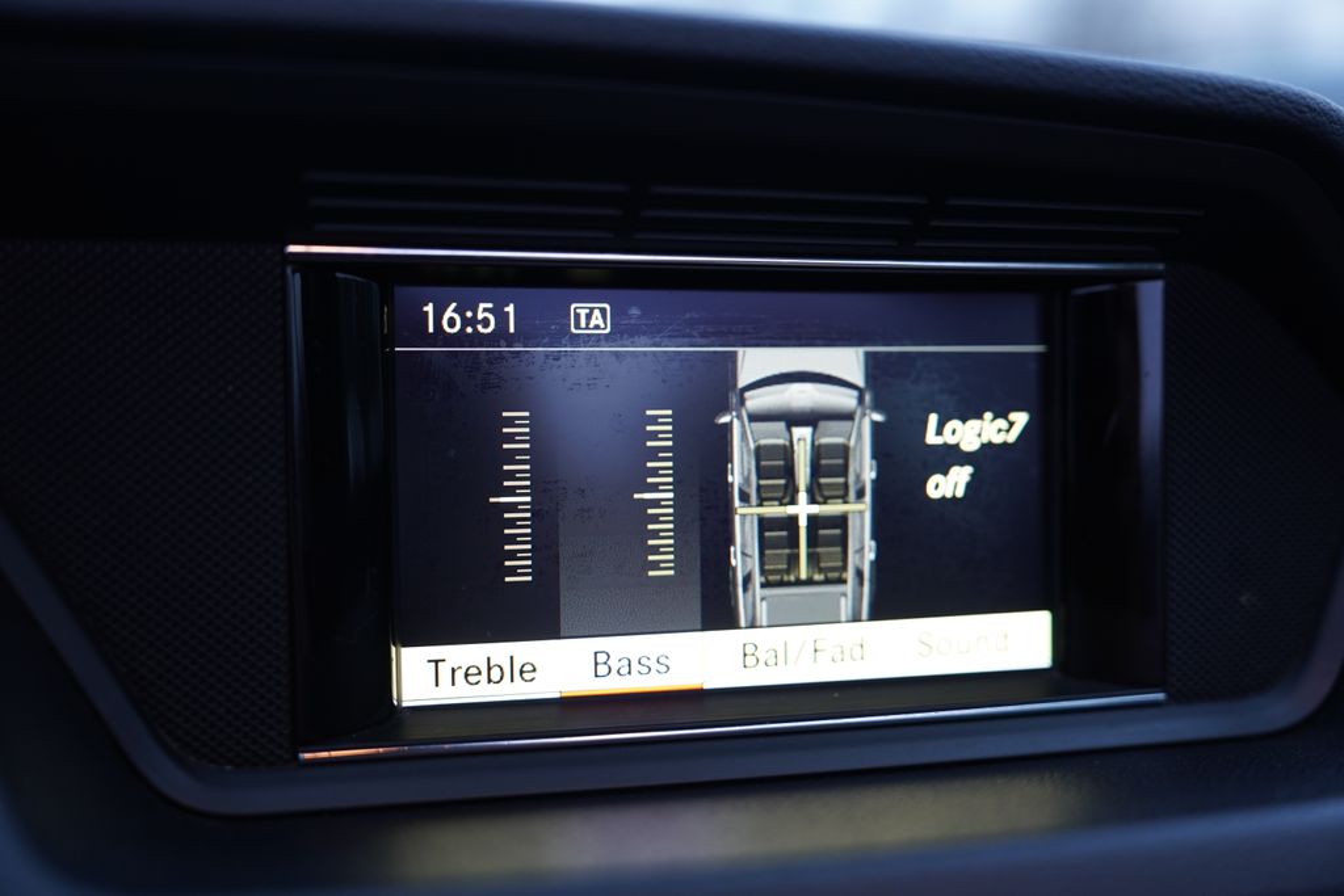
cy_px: 448
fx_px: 1307
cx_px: 672
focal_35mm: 35
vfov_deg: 37.9
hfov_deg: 54.4
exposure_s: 1/60
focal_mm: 35
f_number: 2.8
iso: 640
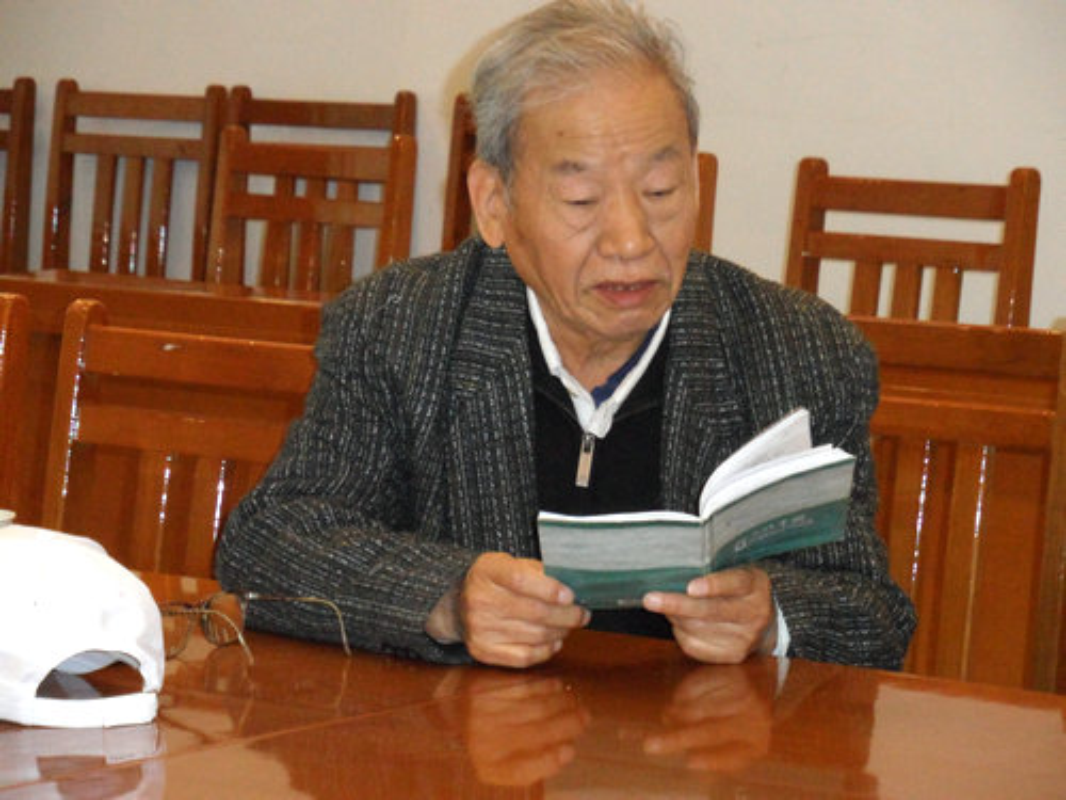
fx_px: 4619
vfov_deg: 9.9
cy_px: 400
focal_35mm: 150
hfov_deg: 13.2
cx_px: 533
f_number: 4.4
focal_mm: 24.6
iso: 640
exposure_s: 1/60
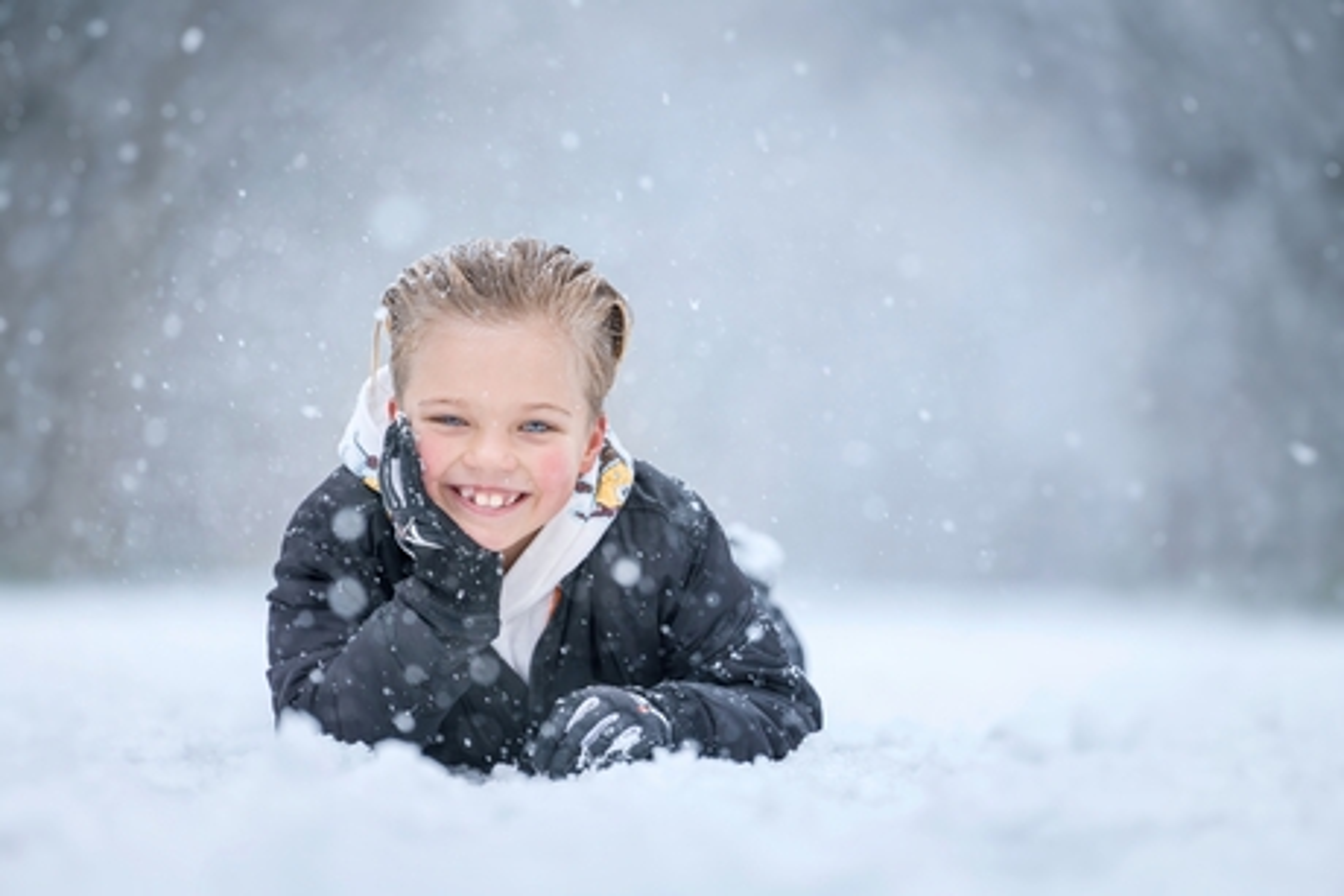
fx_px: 7469
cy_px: 448
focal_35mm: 200
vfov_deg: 6.9
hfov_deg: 10.3
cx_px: 672
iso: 400
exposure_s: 1/500
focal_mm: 200
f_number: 3.5
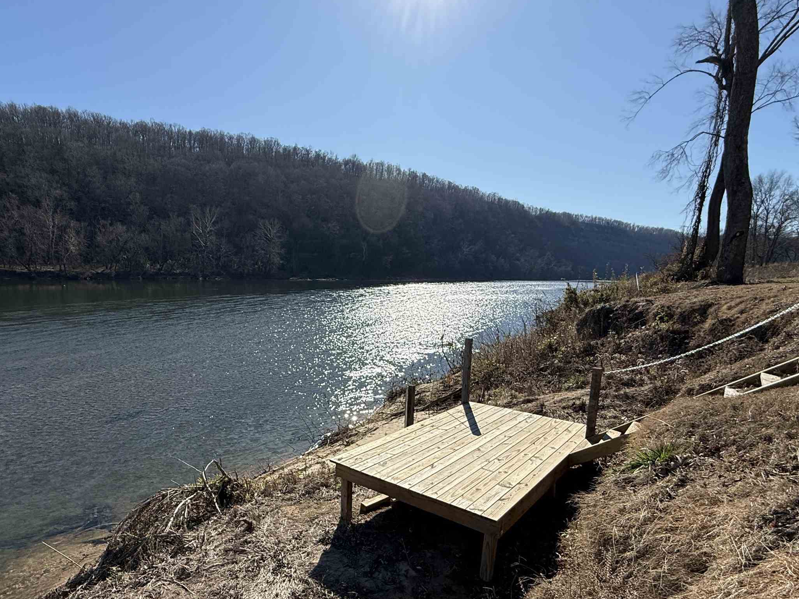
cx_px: 349
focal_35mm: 21
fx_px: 485
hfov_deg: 78.6
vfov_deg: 62.5
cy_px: 377
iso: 64
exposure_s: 1/3125
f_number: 2.2
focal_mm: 2.22
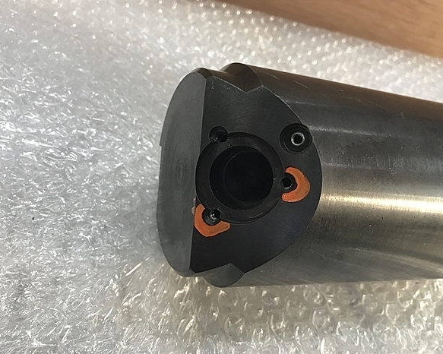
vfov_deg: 48.5
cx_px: 215
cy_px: 180
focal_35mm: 30
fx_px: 393
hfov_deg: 58.8
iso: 25
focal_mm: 3.99
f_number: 1.8
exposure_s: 1/30
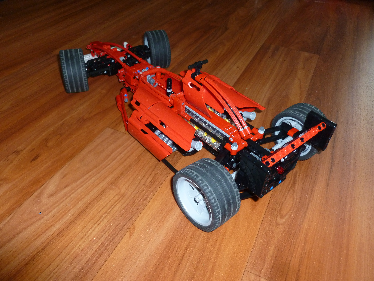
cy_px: 140
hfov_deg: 63.4
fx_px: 303
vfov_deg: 49.7
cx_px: 187
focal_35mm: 28
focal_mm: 5
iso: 200
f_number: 3.3
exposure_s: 1/60
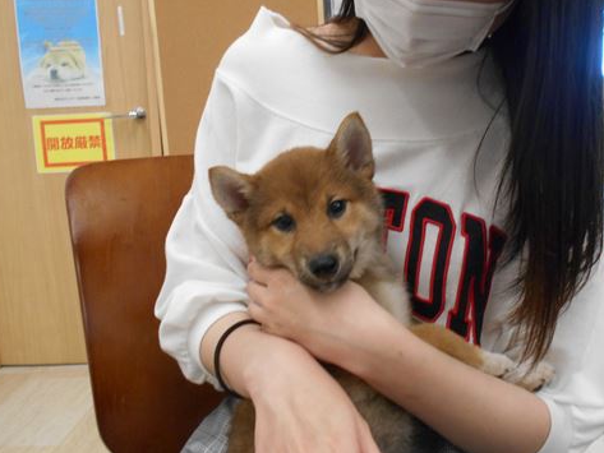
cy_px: 222
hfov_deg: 55.1
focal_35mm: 33
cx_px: 346
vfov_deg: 43.0
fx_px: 576
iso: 280
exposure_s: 1/30
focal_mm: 4.6
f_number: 3.2
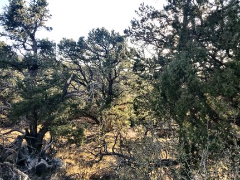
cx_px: 120
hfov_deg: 63.5
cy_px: 90
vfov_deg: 49.7
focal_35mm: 28
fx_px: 194
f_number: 1.8
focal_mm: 3.99
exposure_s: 1/422
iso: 20
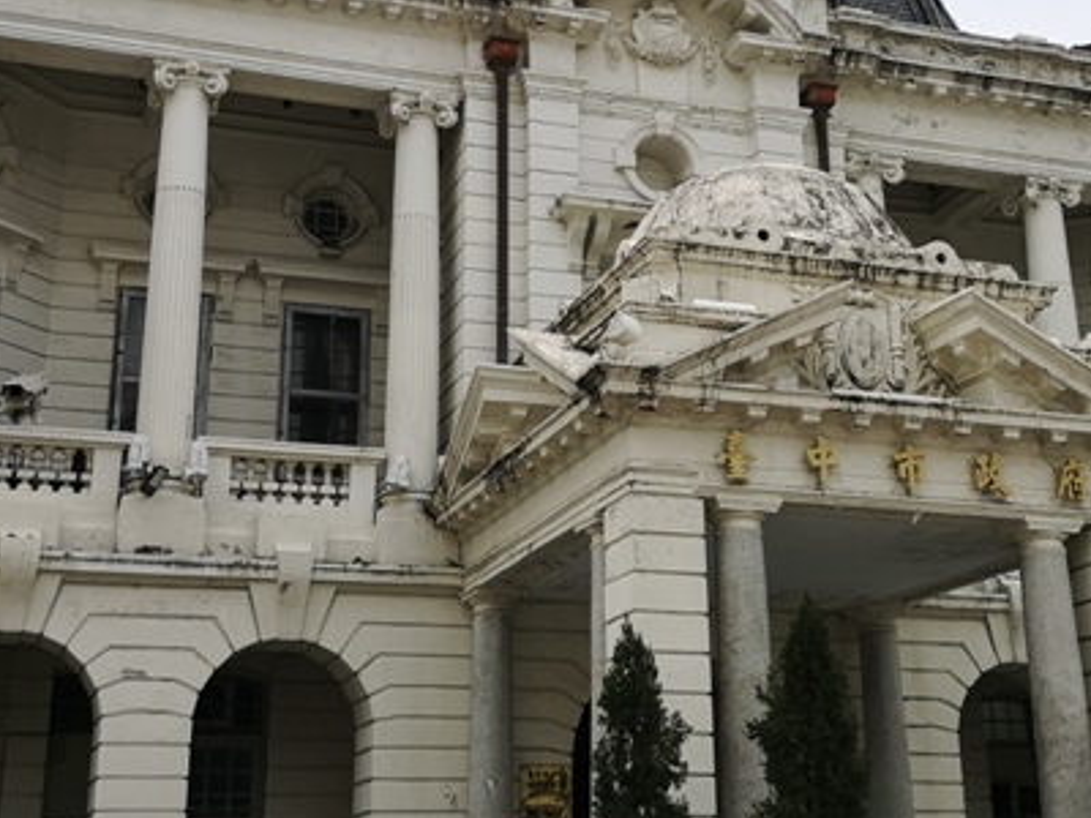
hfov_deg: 35.5
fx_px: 1702
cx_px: 589
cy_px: 248
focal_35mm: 54
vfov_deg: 26.8
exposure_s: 1/803
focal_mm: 3.95
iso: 50
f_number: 1.8
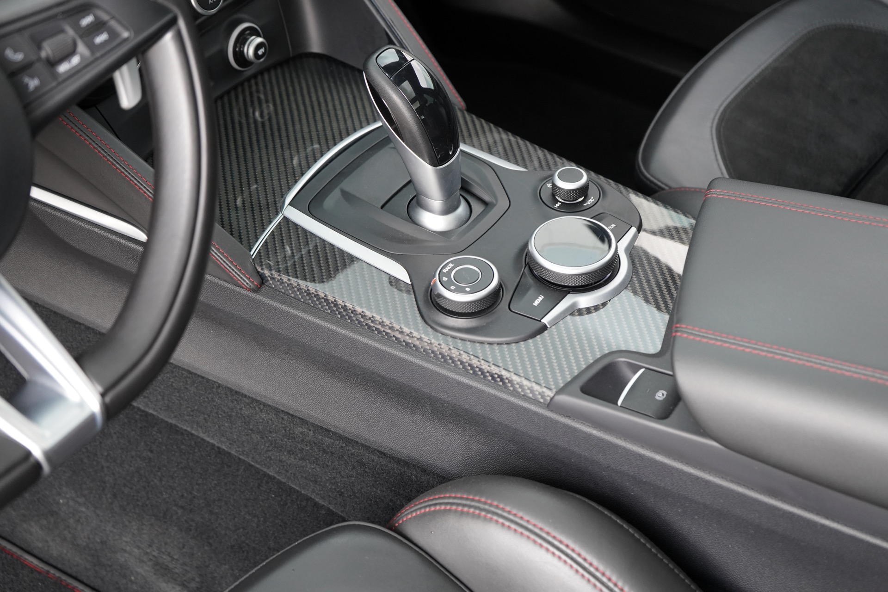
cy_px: 296
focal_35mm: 60
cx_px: 444
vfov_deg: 22.6
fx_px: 1480
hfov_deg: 33.4
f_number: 5
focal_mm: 60
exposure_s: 1/160
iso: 2000
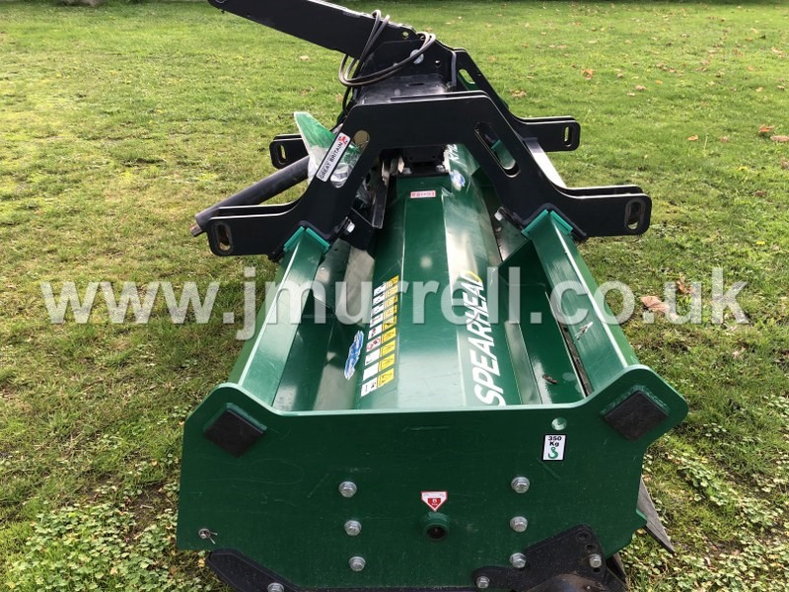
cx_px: 394
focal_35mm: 28
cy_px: 296
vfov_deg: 49.7
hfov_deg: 63.4
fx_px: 638
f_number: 1.8
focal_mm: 3.99
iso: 20
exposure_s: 1/257
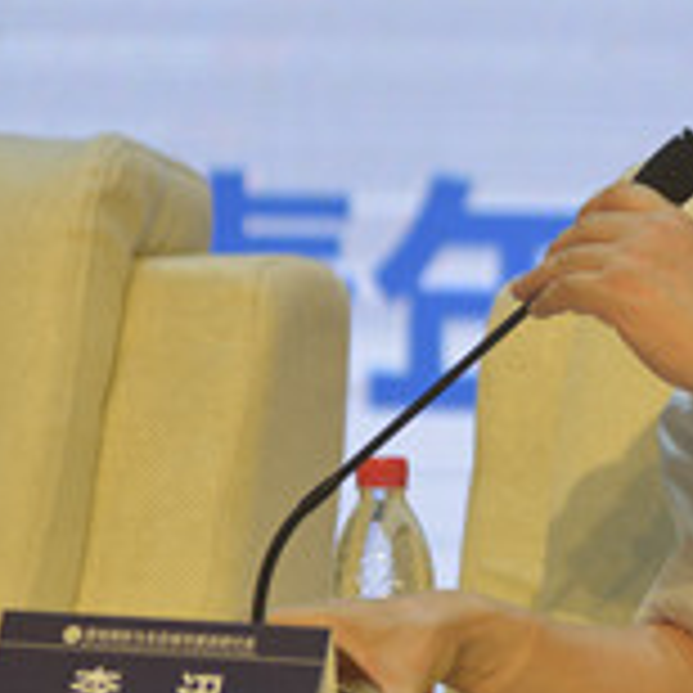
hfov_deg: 3.2
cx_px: 828
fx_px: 12480
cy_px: 371
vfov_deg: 3.2
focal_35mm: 551
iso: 450
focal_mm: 200
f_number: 2.8
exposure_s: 1/200
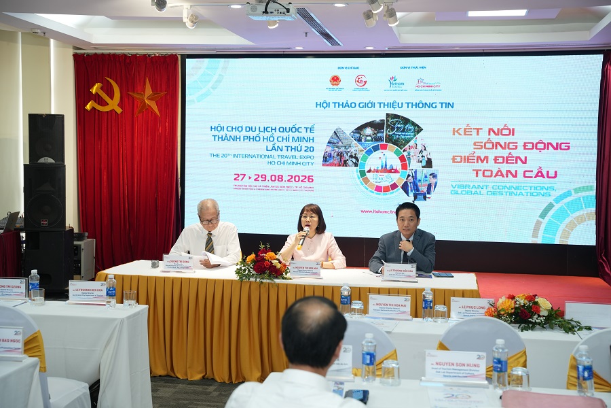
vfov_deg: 28.1
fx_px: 815
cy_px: 204
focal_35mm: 48
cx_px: 306
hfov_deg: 41.1
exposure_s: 1/125
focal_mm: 48
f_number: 4
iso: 640
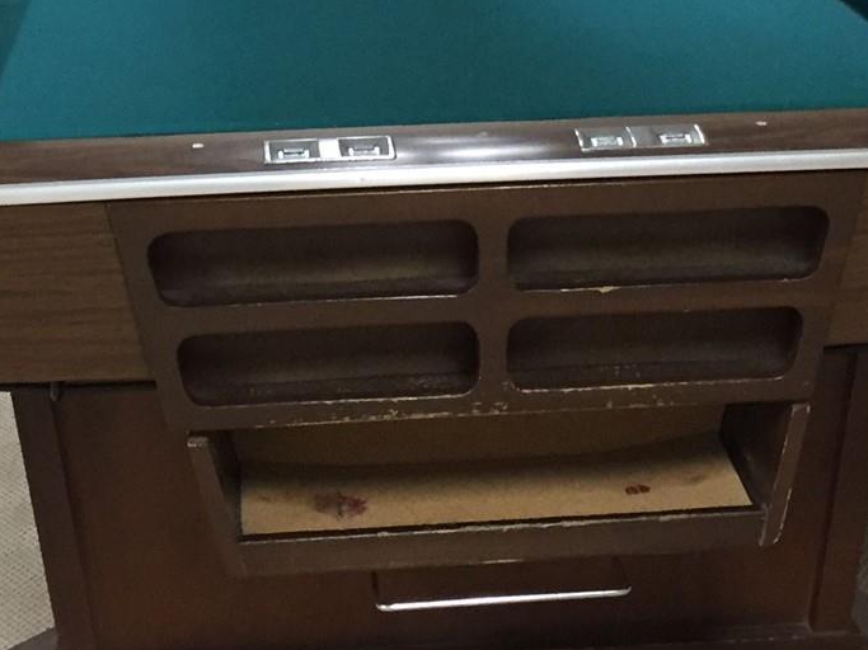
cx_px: 438
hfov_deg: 22.5
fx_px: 2181
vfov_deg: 16.3
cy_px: -107
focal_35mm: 87
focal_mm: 4.15
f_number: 2.2
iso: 160
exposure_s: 1/30
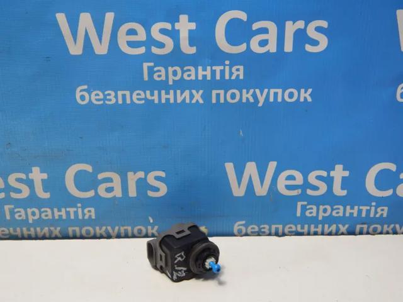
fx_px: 570
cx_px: 202
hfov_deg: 38.9
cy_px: 151
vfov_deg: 29.7
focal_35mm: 49
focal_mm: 8.6
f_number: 3.7
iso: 200
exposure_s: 1/30
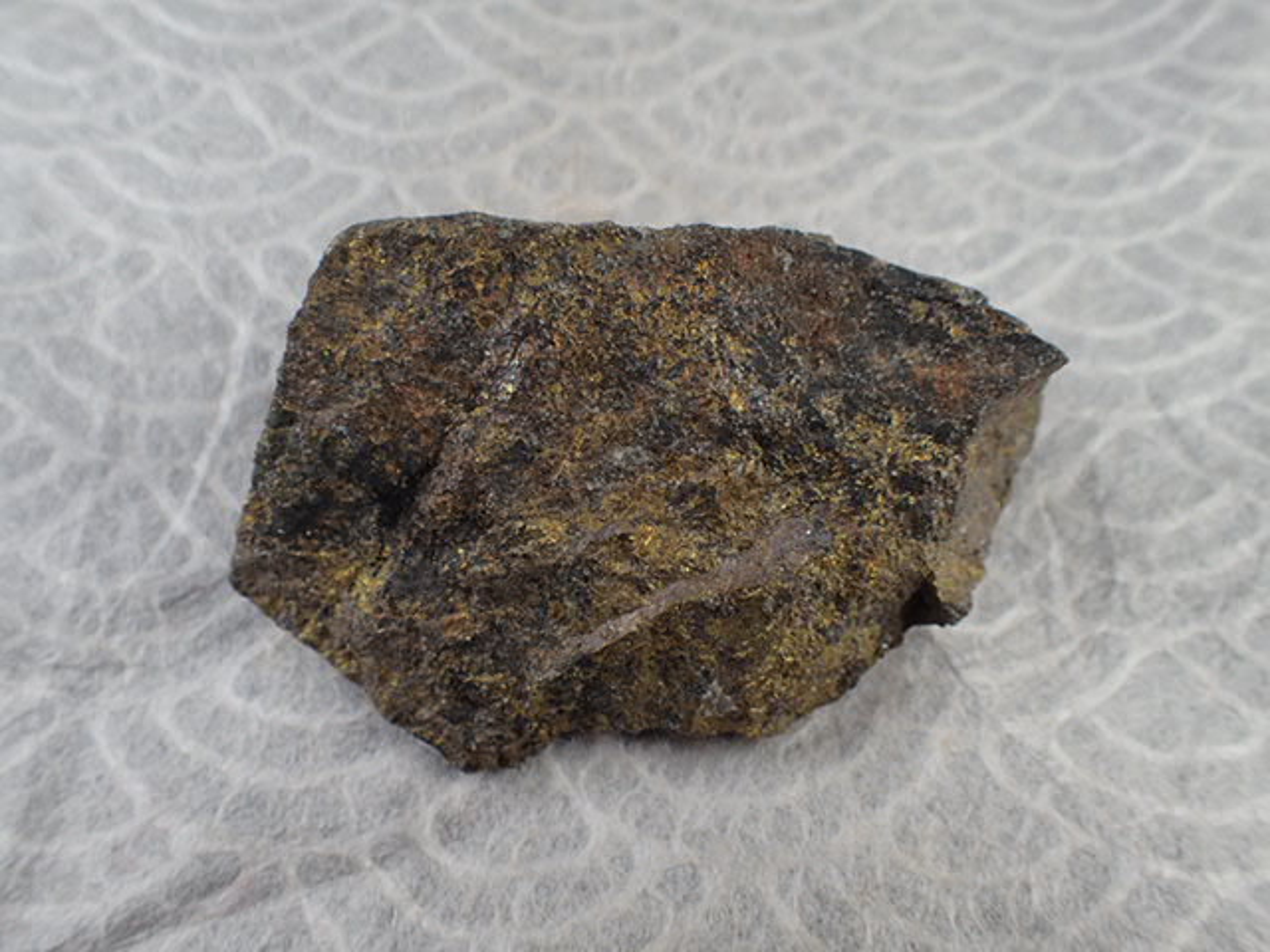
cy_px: 476
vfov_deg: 46.8
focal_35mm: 30
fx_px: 1101
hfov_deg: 60.0
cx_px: 635
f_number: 2.3
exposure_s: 1/400
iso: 100
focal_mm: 5.5
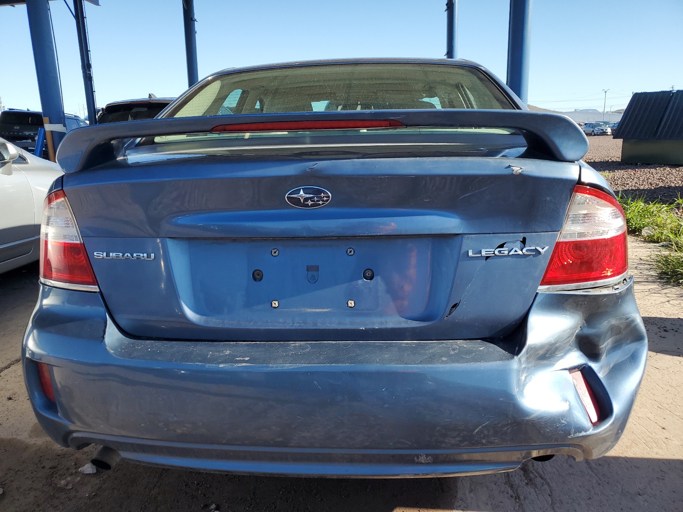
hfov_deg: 67.3
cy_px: 256
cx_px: 342
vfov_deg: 53.1
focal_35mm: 26
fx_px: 513
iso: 50
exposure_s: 1/1429
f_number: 1.5
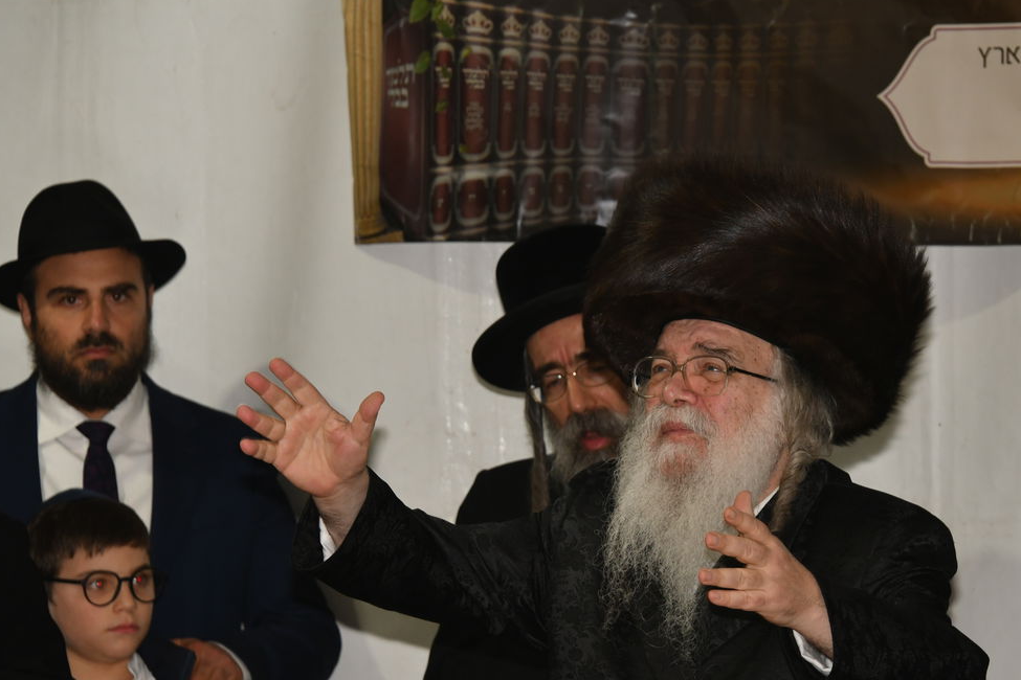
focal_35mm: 244
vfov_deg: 5.6
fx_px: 6920
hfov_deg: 8.4
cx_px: 640
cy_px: 473
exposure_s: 1/60
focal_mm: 170
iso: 800
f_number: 7.1
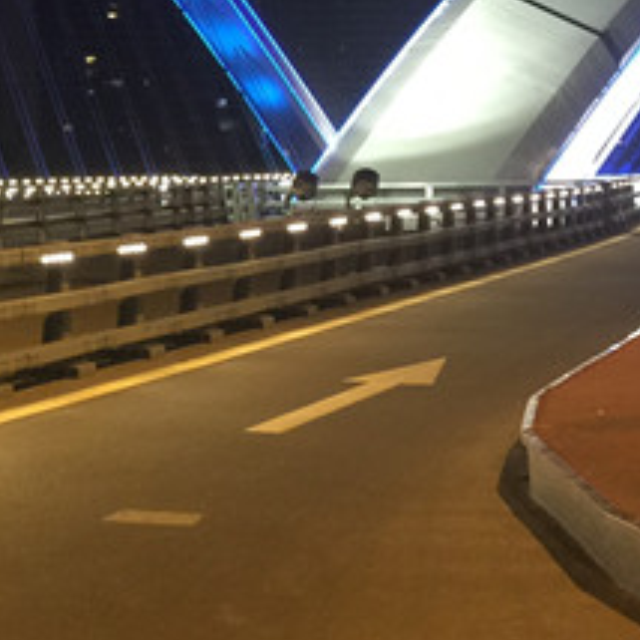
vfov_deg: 17.8
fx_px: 2008
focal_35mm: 96
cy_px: 30
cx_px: -51
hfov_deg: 17.5
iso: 80
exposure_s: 1/4
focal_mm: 4.15
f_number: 2.2
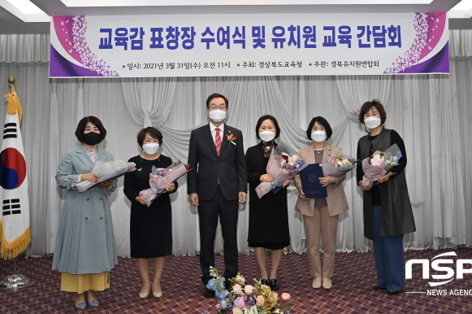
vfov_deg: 42.2
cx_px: 243
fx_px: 406
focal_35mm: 31
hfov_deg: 60.3
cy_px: 154
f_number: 6.3
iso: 1600
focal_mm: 30
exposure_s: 1/200
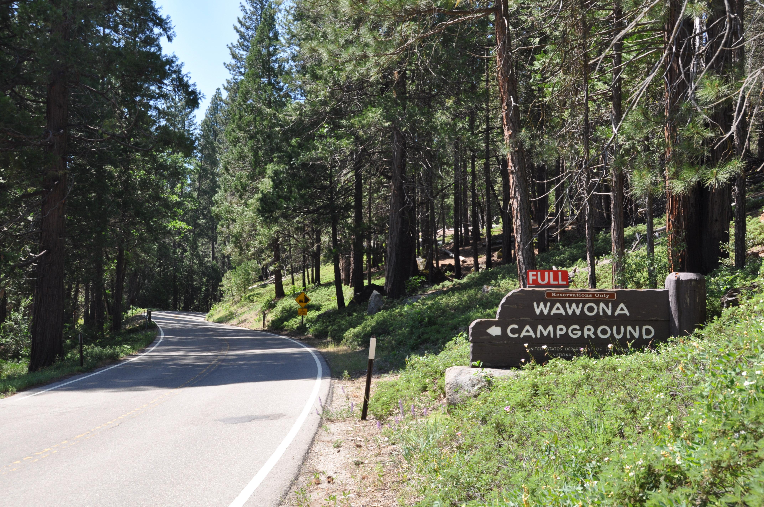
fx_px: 827
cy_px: 254
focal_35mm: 39
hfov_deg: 49.6
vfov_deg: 34.1
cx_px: 382
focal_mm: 26
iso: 200
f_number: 11
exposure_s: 1/125
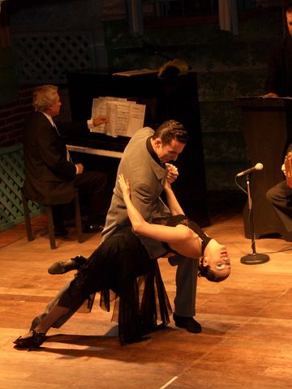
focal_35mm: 109
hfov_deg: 13.6
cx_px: 146
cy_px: 194
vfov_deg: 18.0
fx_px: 1226
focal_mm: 23.4
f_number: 3.9
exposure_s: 1/60
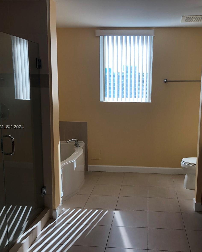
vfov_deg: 49.1
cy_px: 127
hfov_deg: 39.8
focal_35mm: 37
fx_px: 277
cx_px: 127
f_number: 1.8
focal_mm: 3.99
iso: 32
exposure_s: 1/120
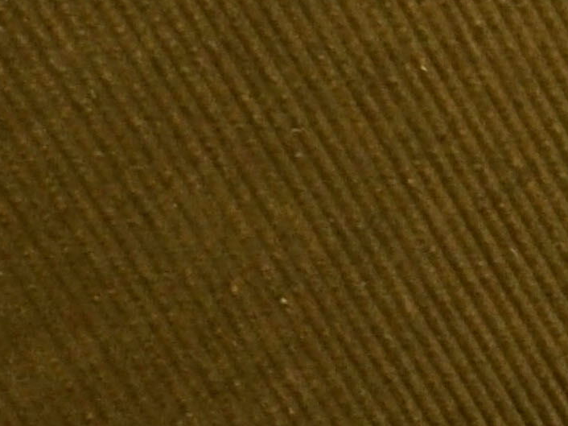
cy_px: 753
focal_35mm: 243
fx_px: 3986
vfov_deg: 6.0
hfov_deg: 7.4
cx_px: 1512
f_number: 2.8
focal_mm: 17
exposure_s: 1/30
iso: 320
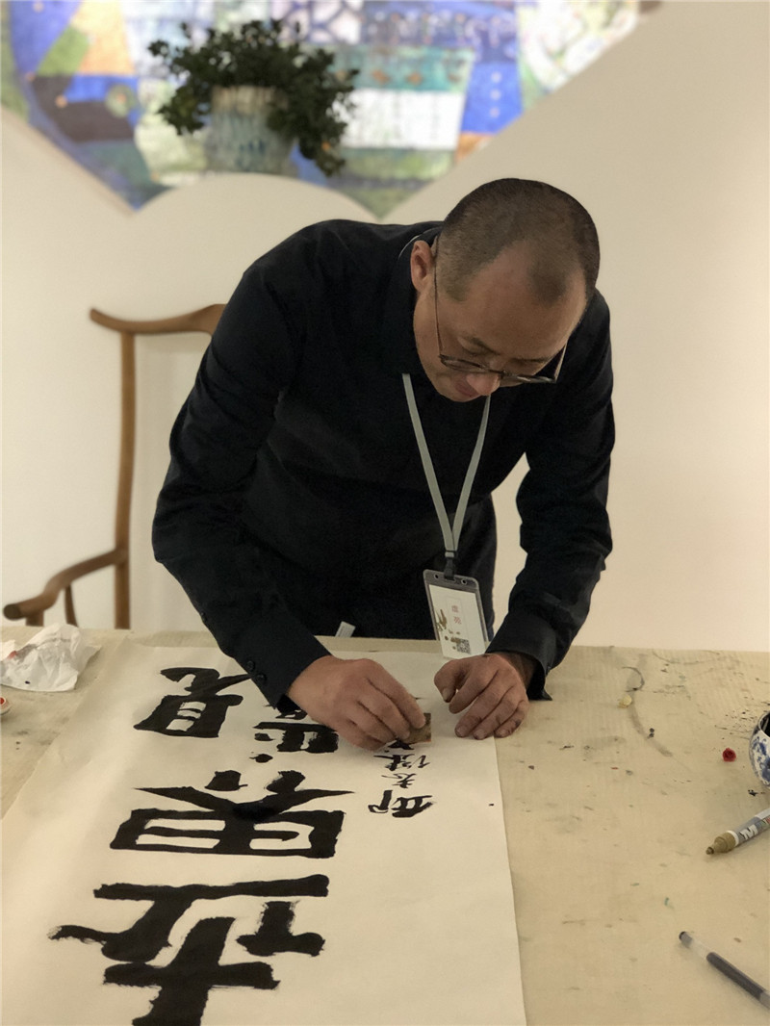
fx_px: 1690
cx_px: 385
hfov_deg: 25.7
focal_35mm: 57
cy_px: 513
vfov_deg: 33.8
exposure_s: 1/33
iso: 500
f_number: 2.8
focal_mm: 6.6
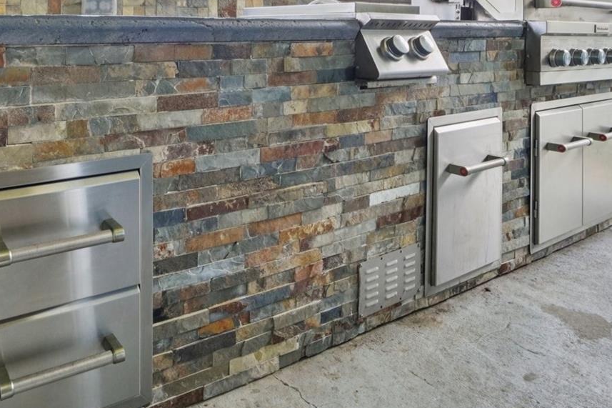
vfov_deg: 42.2
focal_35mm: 28
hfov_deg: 62.0
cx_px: 157
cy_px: 33
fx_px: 476
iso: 160
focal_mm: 10
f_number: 8
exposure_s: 1/30
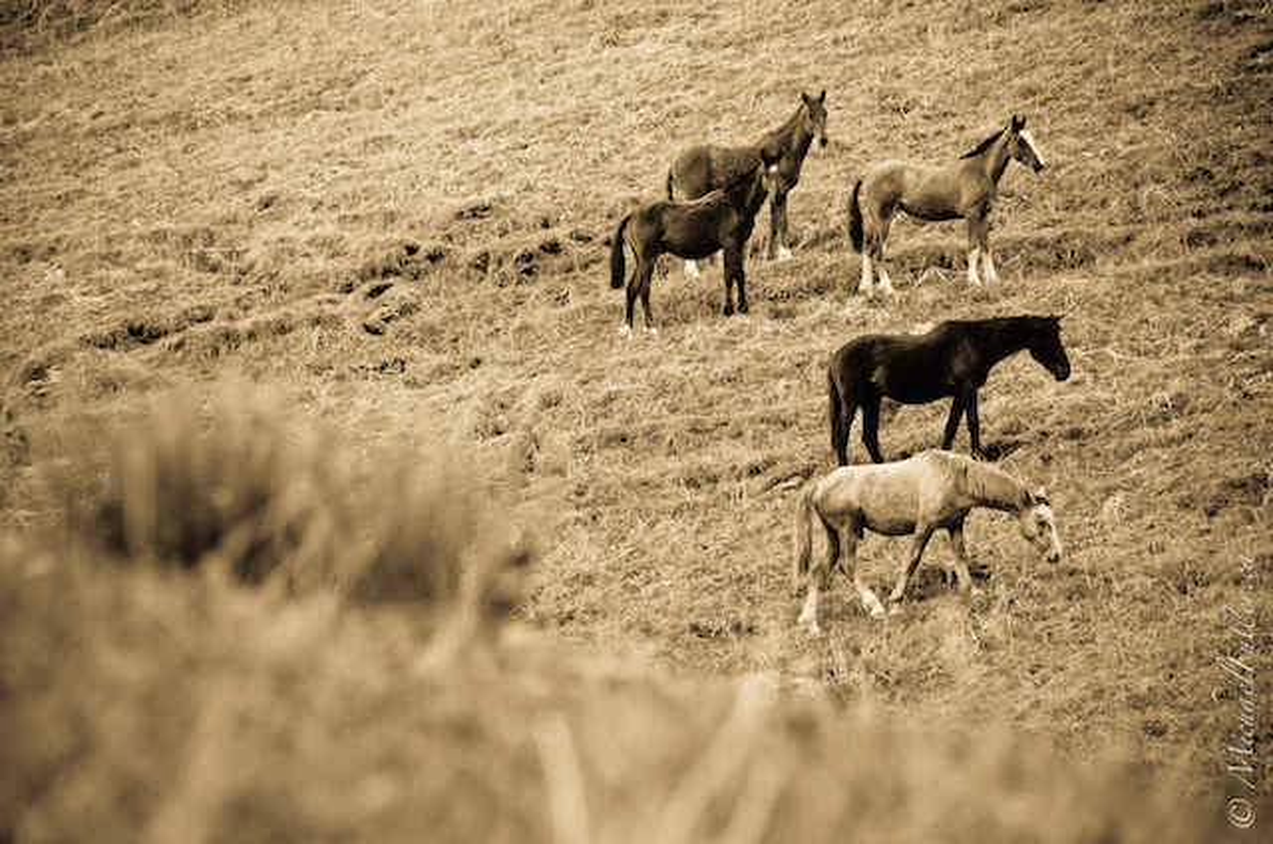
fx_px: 8999
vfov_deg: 5.4
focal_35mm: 255
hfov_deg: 8.1
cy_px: 422
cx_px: 636
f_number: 7.1
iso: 1600
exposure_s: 1/250
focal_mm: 170
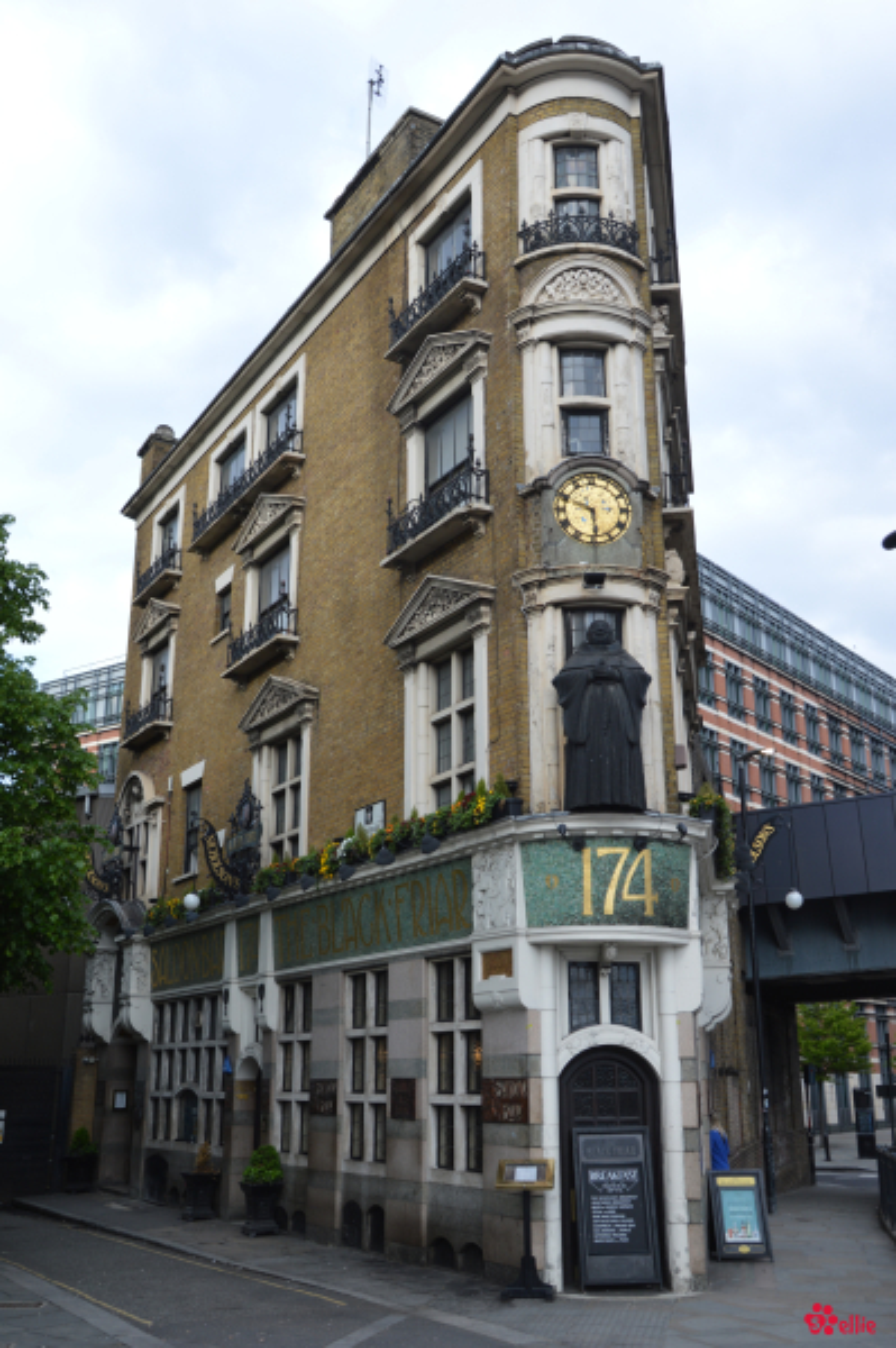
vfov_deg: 53.2
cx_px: 448
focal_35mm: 36
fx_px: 1346
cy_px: 674
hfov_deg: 36.8
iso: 100
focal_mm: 24
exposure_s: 1/125
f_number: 5.6
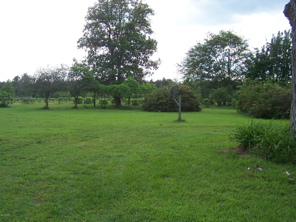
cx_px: 148
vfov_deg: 37.7
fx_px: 325
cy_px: 111
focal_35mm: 38
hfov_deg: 49.0
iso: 80
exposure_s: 1/400
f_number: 2.8
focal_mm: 6.3
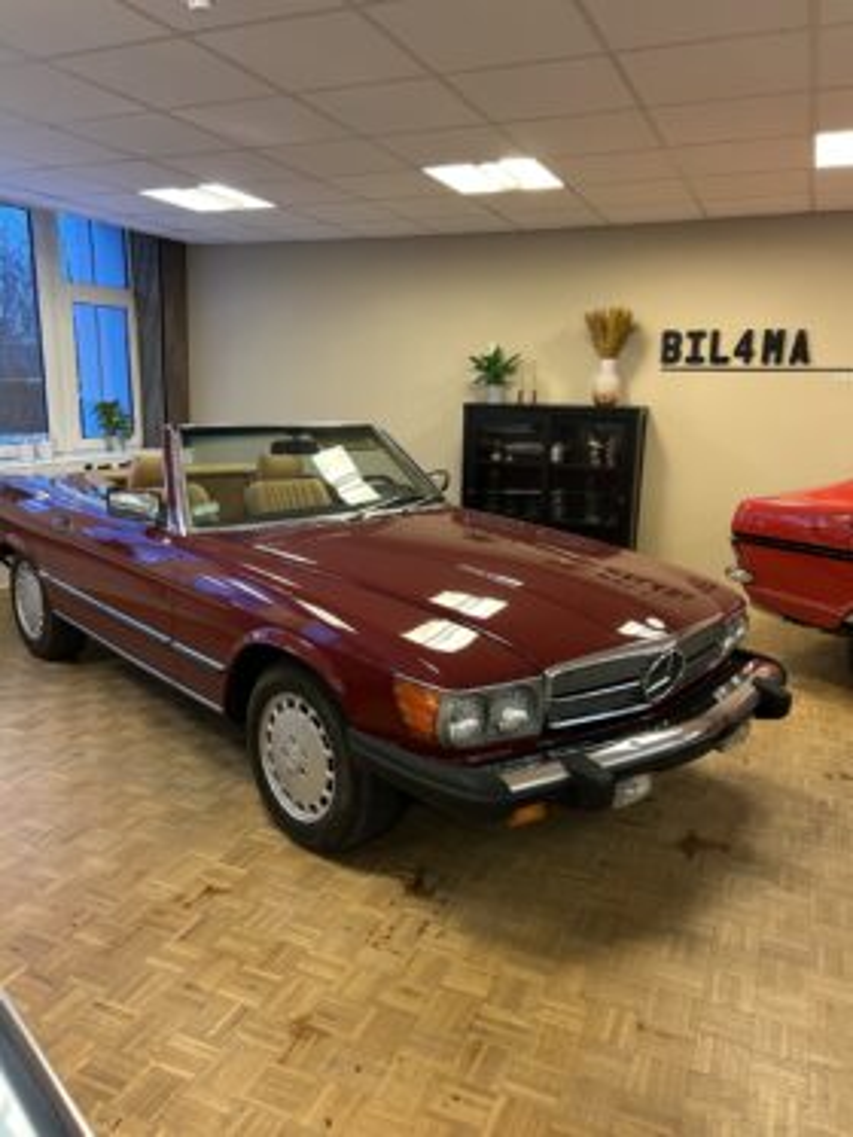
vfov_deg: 67.3
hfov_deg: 53.1
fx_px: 854
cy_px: 568
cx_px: 426
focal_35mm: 26
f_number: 1.5
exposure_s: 1/50
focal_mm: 5.7
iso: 200
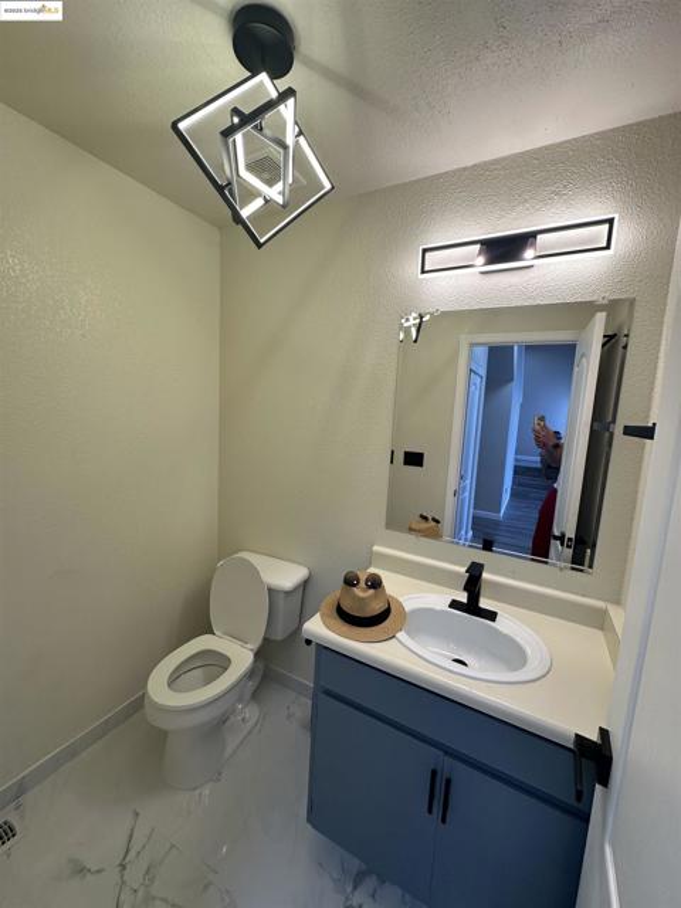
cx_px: 340
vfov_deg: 102.1
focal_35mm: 14
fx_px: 367
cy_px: 454
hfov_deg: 85.7
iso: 80
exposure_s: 1/120
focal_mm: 2.22
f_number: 2.2
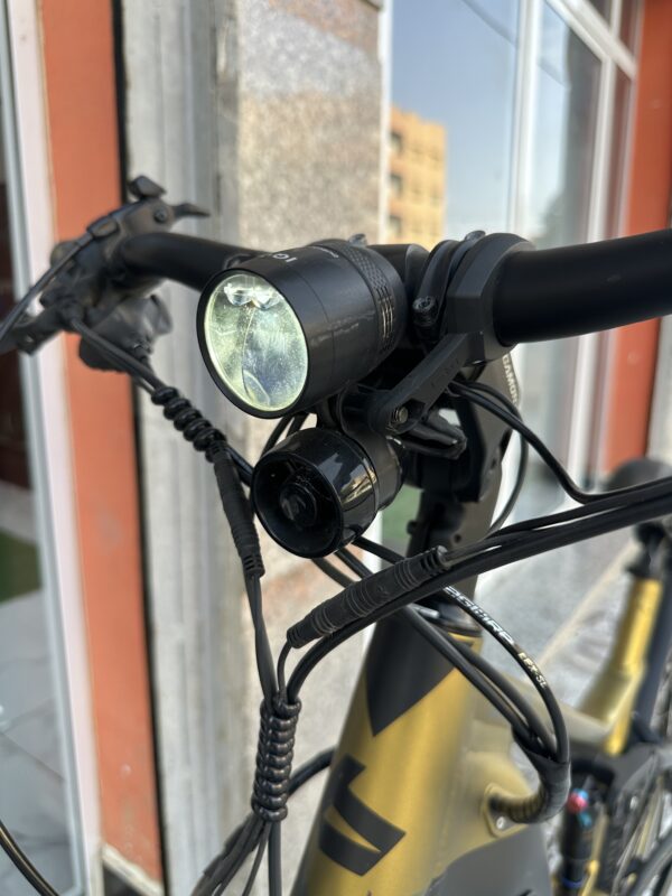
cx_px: 336
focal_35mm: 24
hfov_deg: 56.8
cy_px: 448
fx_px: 621
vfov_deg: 71.6
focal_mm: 6.86
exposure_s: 1/448
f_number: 1.78
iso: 80
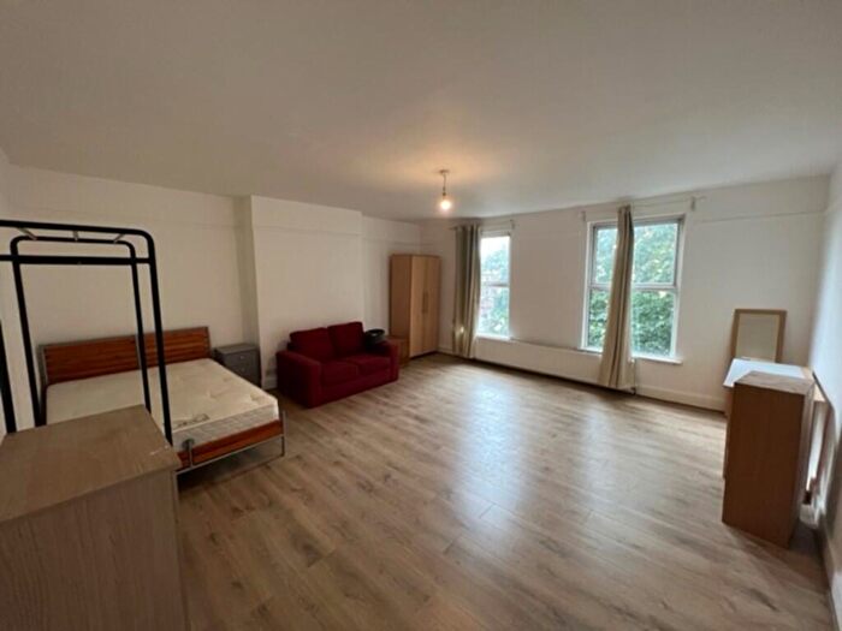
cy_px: 316
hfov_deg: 106.2
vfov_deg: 89.9
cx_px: 421
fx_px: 316
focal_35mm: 13
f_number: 1.8
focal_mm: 1.57
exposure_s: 1/70
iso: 250
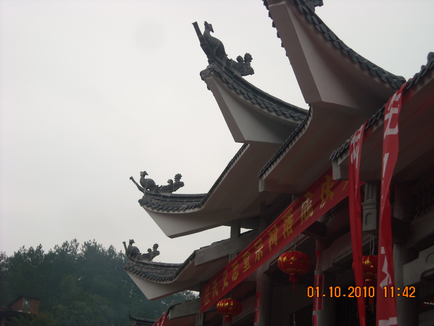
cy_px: 163
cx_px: 217
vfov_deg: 19.4
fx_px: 953
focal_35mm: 76
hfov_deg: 25.7
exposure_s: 1/148
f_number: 7.7
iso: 64
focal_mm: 12.3
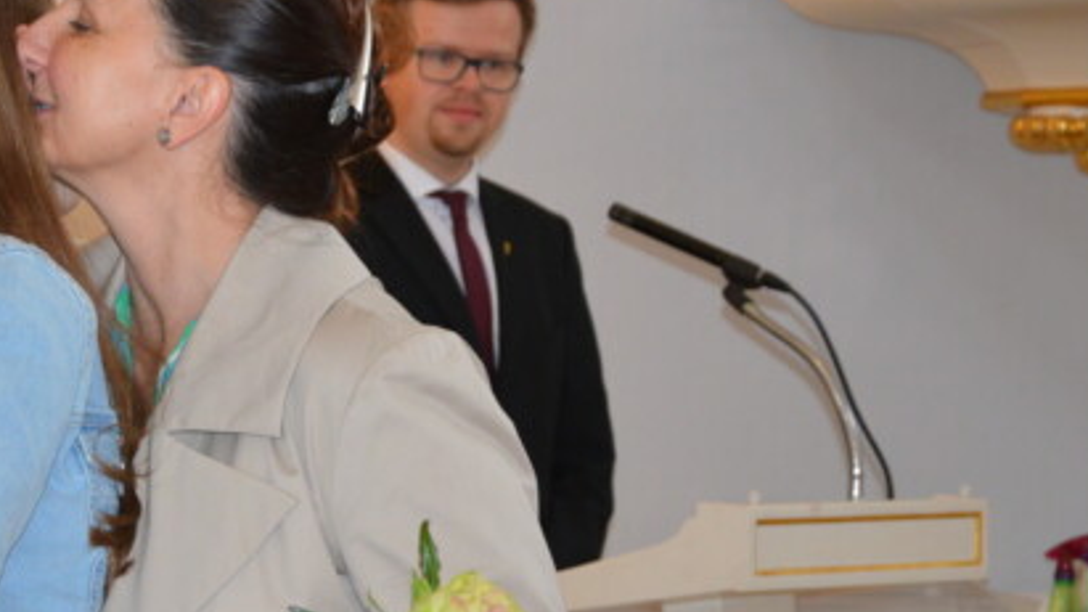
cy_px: 283
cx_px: 69
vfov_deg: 7.6
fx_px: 4586
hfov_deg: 13.4
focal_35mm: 159
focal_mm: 52
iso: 720
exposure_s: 1/60
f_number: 5
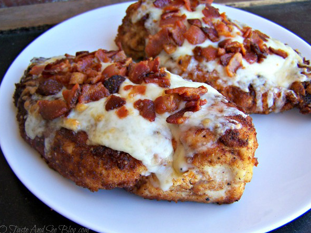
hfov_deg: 46.8
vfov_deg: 35.9
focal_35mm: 40
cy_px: 118
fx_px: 359
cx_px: 157
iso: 80
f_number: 2.8
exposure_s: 1/80
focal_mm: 6.3
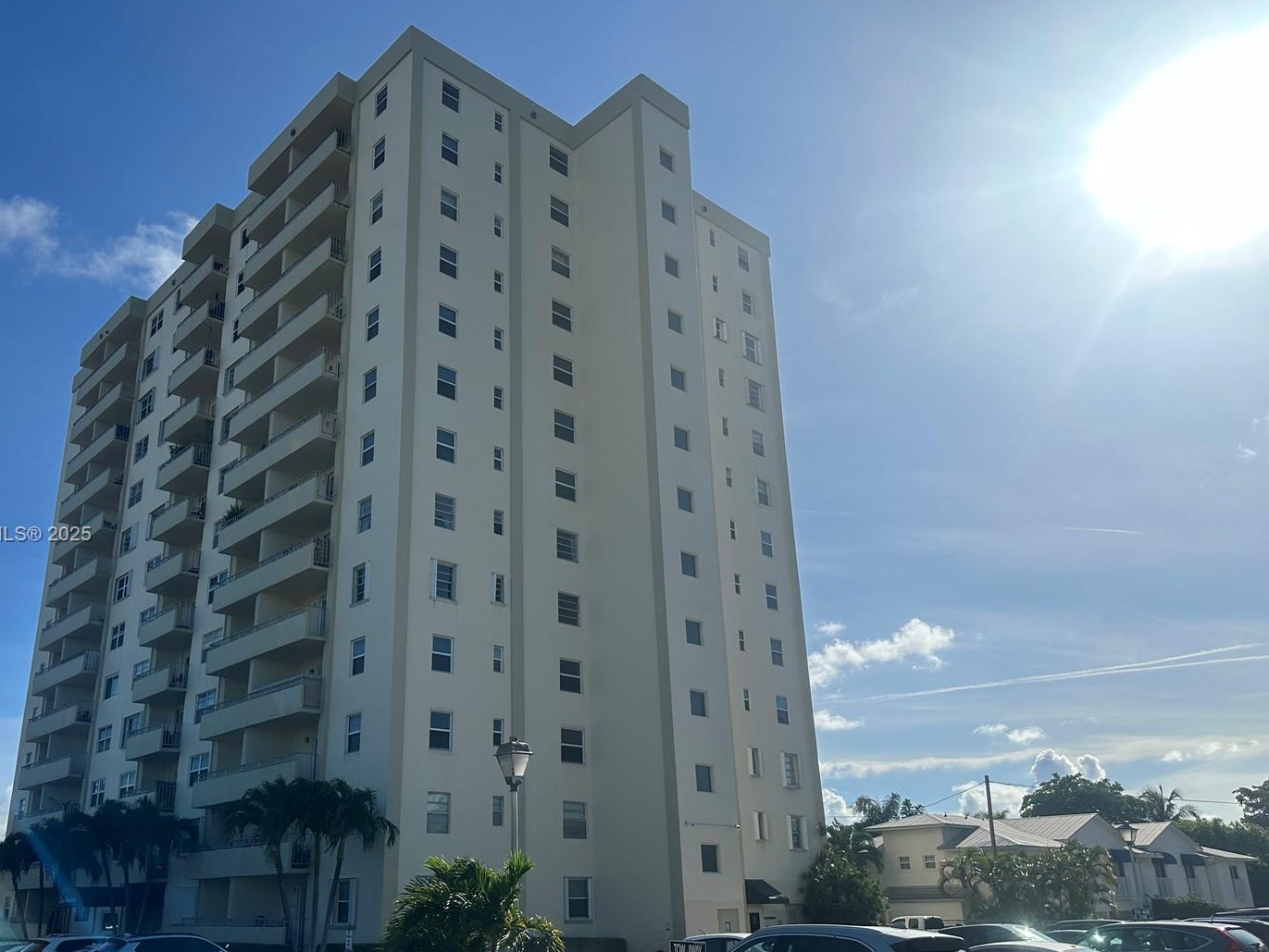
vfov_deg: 49.6
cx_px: 536
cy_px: 536
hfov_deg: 63.1
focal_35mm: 28
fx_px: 1027
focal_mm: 6.86
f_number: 1.78
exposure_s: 1/9709
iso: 80
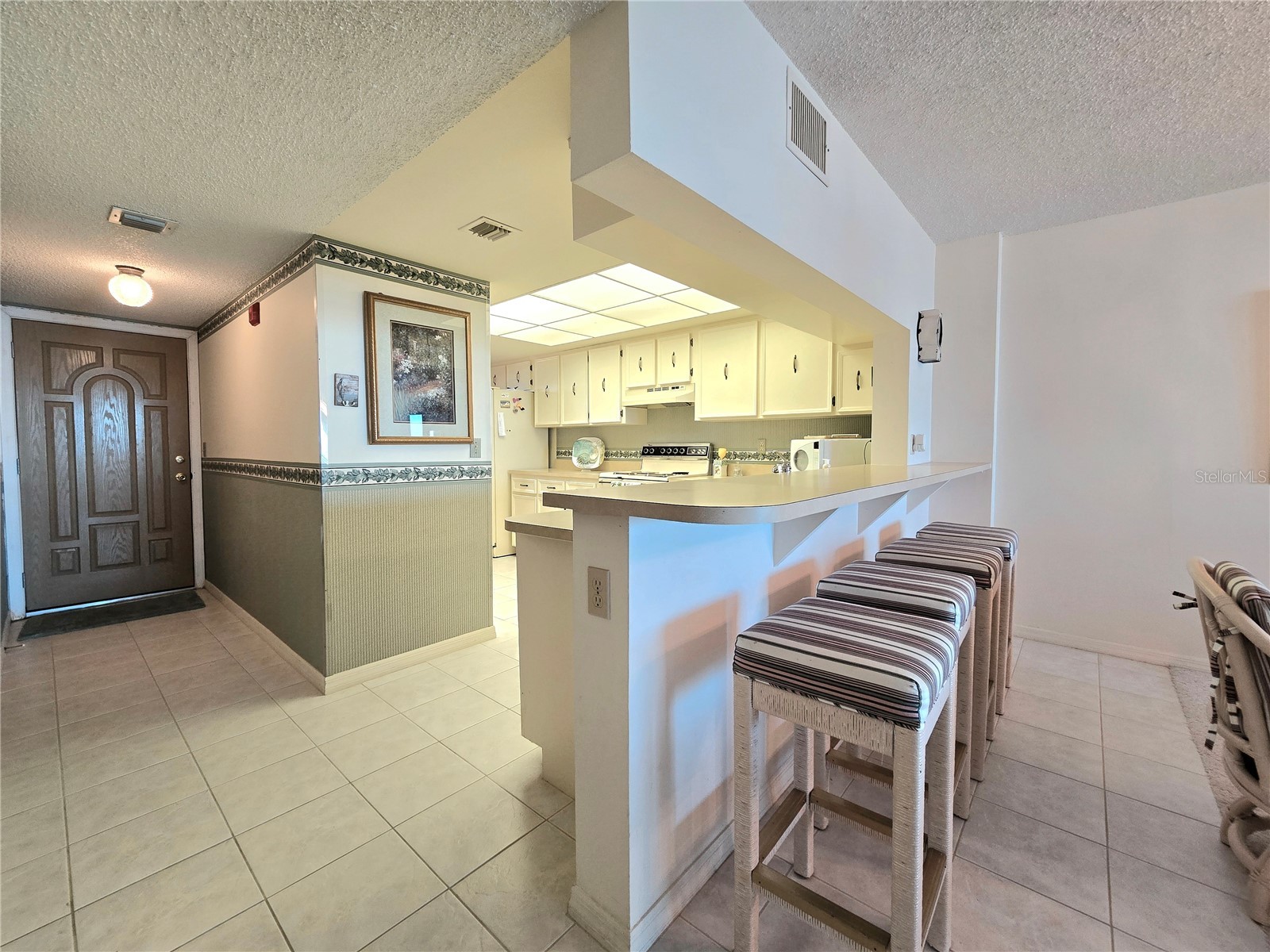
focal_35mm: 13
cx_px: 635
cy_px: 476
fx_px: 477
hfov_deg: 106.2
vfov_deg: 89.9
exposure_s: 1/60.2
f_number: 2.2
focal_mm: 2.2
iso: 100
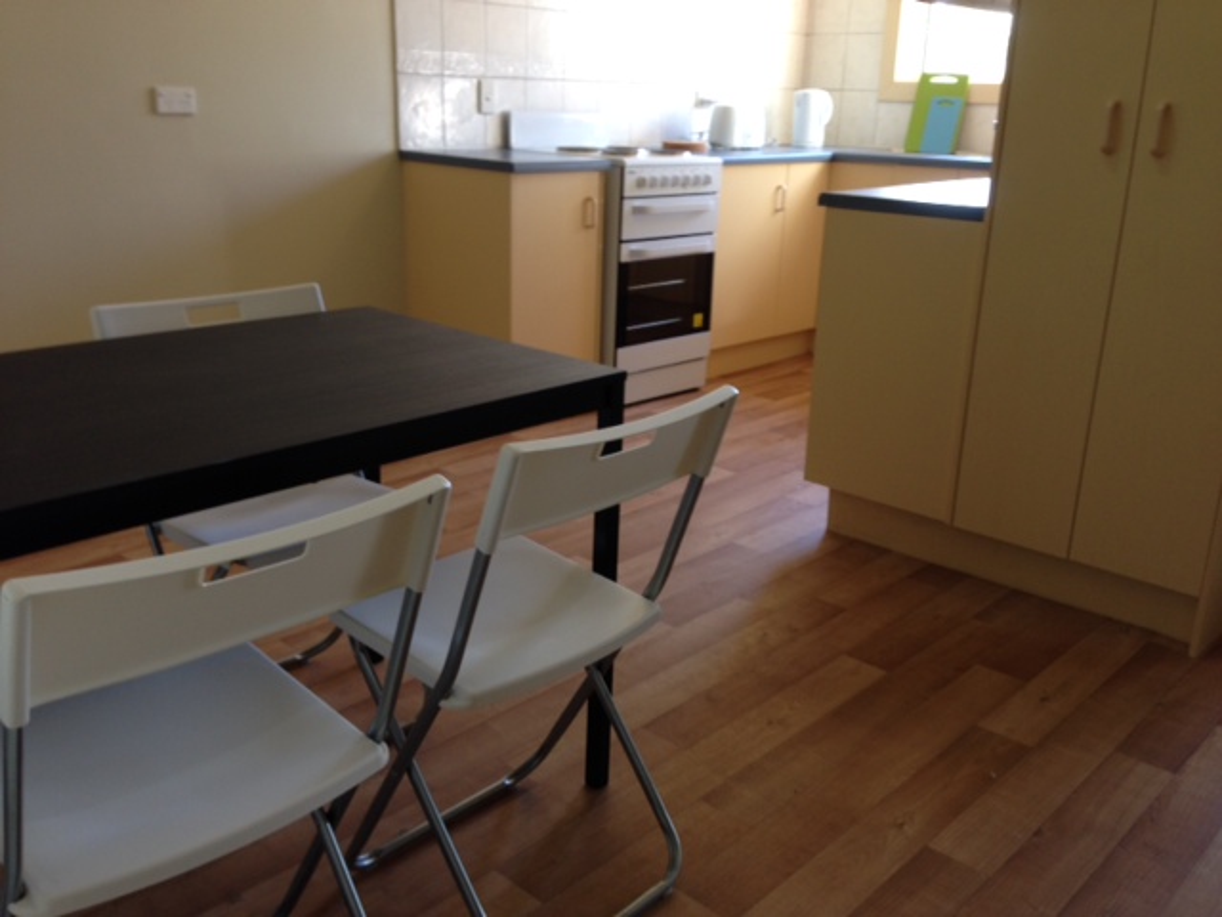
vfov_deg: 42.9
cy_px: 458
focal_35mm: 33
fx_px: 1165
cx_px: 611
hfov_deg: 55.4
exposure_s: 1/20
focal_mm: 4.12
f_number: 2.4
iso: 50
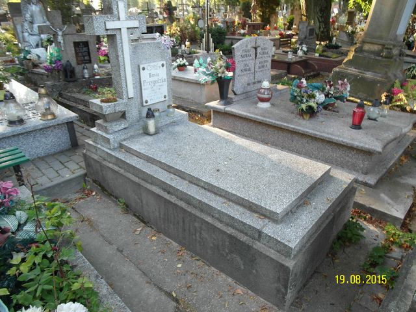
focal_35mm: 24
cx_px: 208
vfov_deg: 56.8
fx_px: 288
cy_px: 156
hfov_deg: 71.6
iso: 100
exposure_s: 1/60
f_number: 2.8
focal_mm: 5.2
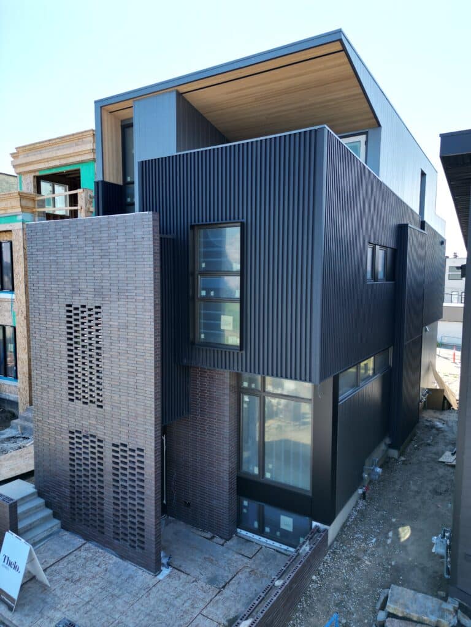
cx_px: 236
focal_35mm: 24
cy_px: 314
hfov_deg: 56.8
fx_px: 435
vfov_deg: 71.6
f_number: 1.7
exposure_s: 1/1000
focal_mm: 6.72
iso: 110
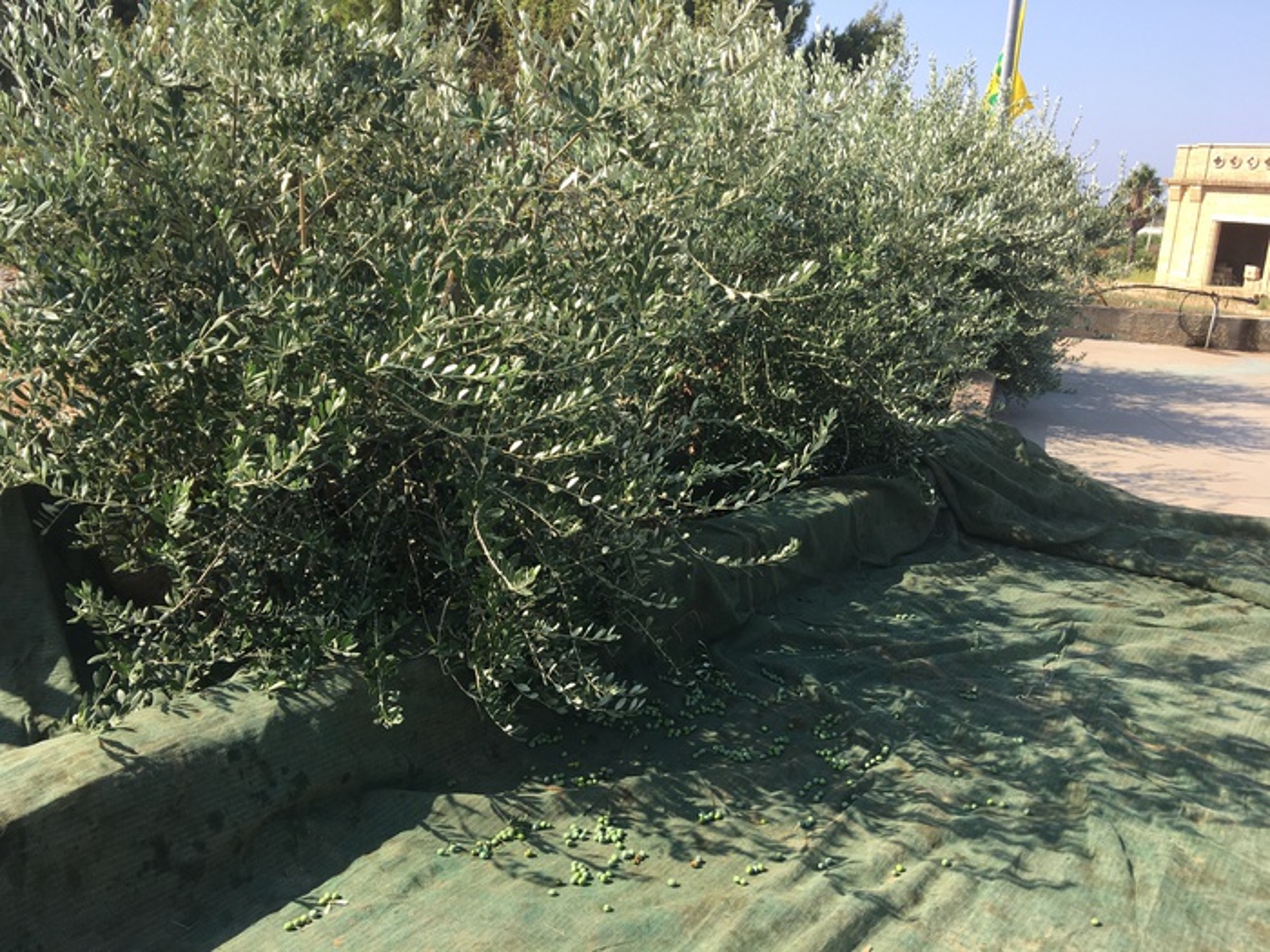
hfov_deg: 61.7
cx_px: 635
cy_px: 476
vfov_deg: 48.2
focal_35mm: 29
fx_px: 1064
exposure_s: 1/641
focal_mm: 4.15
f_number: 2.2
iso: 25
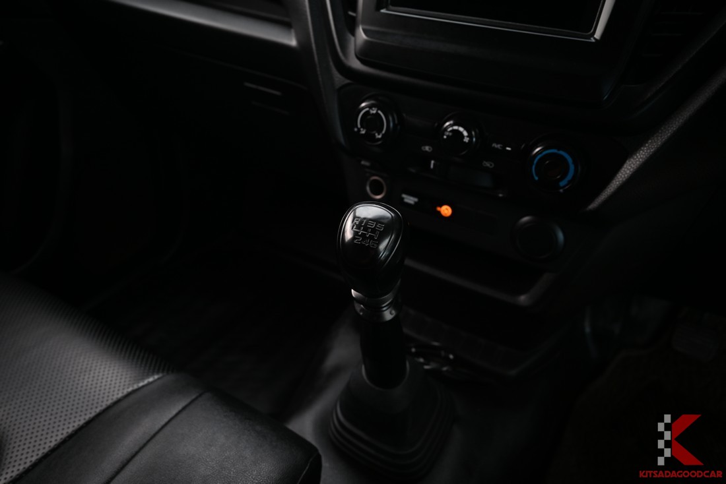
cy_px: 242
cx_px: 363
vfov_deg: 53.2
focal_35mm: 24
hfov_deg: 73.7
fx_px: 484
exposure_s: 1/45
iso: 280
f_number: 5.6
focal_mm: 24
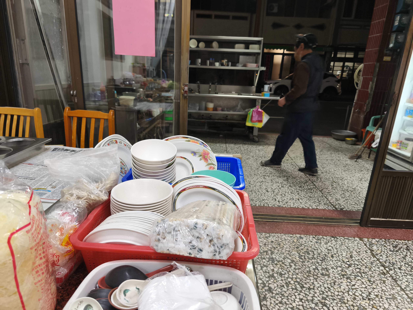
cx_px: 206
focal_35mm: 23
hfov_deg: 73.9
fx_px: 274
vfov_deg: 58.9
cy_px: 155
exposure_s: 1/60
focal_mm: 5.35
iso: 320
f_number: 1.7
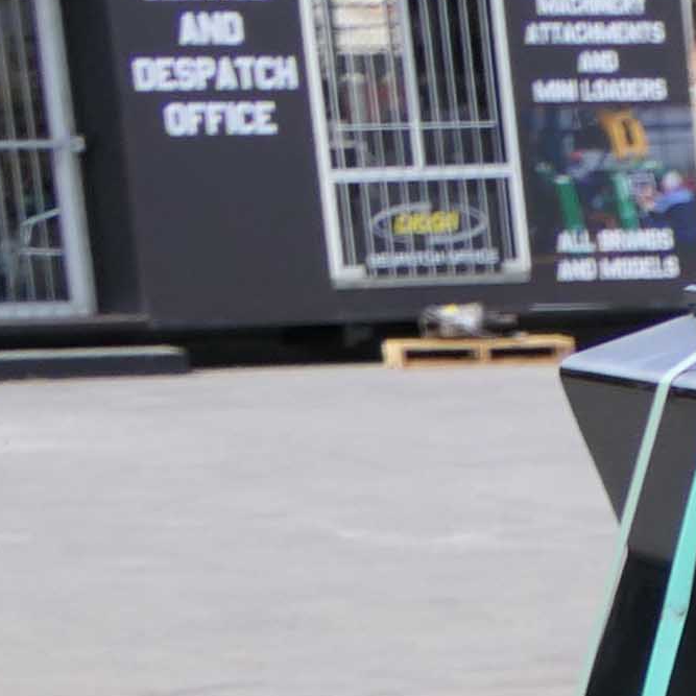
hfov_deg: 6.5
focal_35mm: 244
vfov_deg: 6.7
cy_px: 1889
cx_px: 2207
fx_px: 5550
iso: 125
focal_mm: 12.7
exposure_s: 1/500
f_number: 4
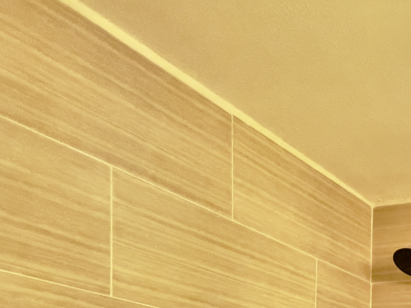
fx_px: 463
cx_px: 579
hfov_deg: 31.4
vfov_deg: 26.6
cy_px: 460
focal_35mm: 39
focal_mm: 1.54
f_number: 2.4
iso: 200
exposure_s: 1/120
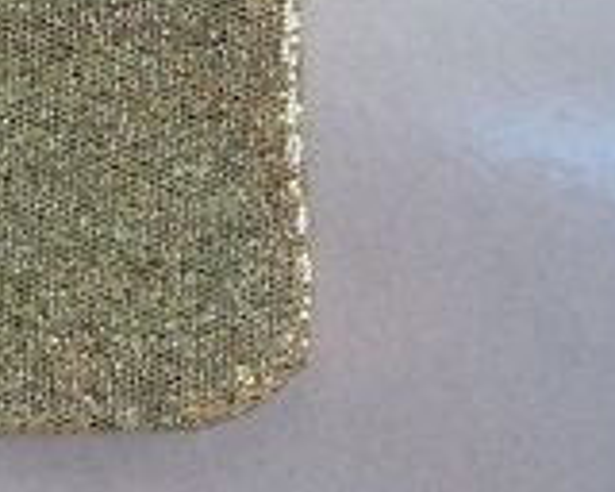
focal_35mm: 82
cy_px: -12
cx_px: -142
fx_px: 1493
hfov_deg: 21.5
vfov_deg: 18.2
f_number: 3.3
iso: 200
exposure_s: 1/30
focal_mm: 4.7
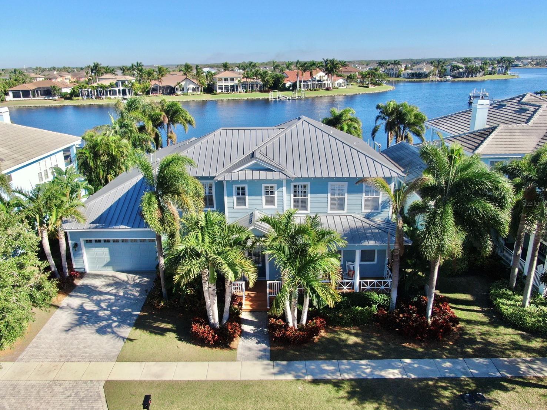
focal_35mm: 26
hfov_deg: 67.3
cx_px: 261
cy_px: 203
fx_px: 411
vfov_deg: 53.1
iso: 110
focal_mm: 4.39
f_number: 2.8
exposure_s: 1/1250
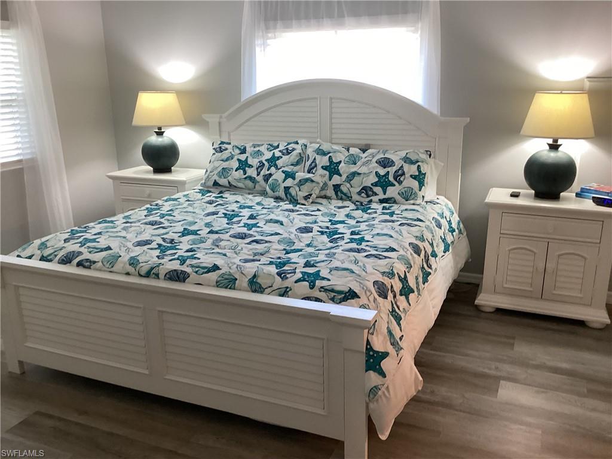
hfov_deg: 58.4
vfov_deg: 45.4
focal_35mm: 31
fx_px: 548
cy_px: 230
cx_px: 306
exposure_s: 1/60
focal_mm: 3.3
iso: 200
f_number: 2.4
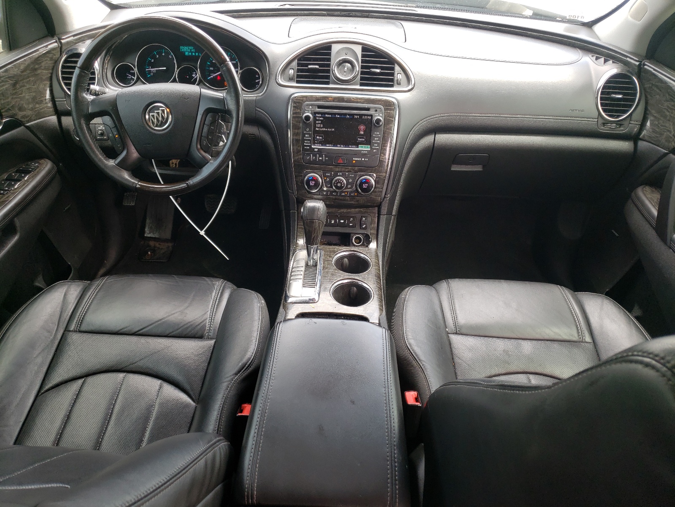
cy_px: 254
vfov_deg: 53.1
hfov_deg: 67.3
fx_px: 507
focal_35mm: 26
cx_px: 338
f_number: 1.5
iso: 50
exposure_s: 1/175
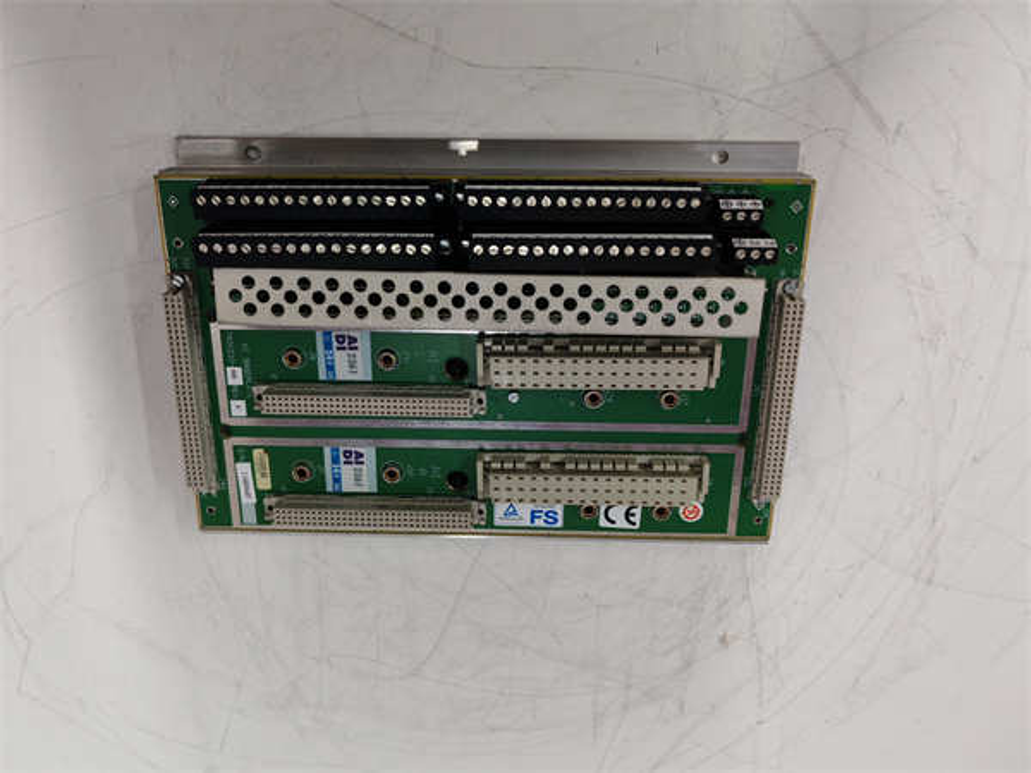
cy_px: 386
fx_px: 804
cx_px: 516
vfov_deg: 51.4
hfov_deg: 65.3
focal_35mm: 27
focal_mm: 5.52
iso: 160
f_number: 1.95
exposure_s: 1/100
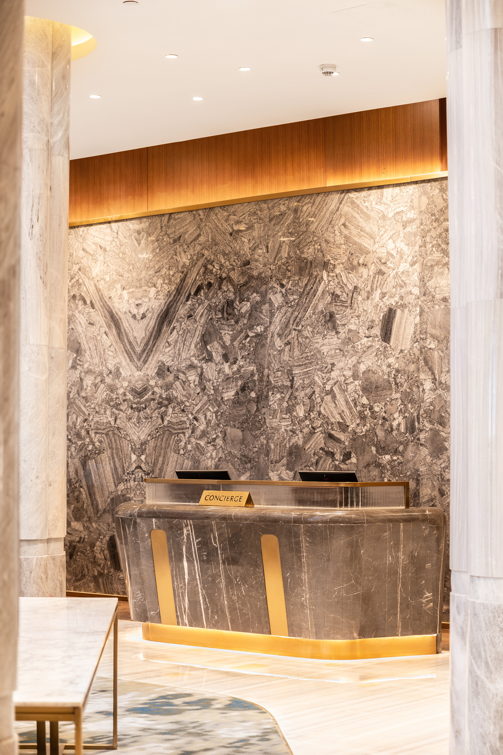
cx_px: 252
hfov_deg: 21.2
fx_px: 1343
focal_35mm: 64
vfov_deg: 31.4
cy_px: 378
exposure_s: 1/2
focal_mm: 64
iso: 50
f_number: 4
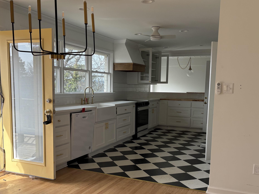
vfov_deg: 40.4
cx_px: 132
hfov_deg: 52.6
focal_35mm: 35
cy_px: 121
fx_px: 262
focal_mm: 5.96
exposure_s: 1/298
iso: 64
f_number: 1.6
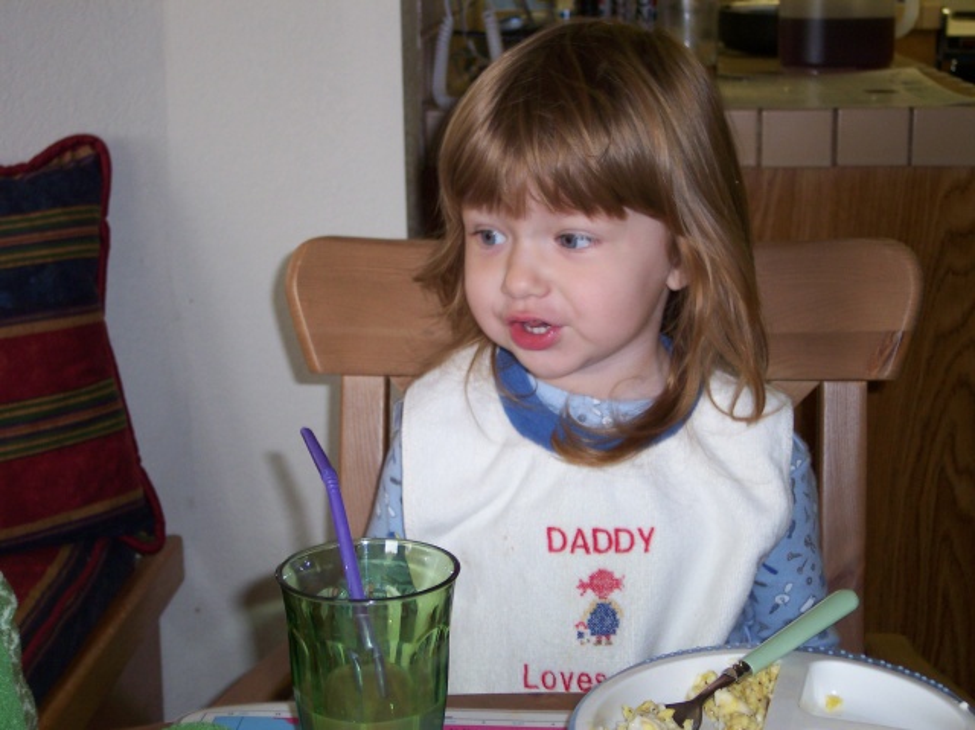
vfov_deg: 23.3
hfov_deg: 30.7
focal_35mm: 63
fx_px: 1773
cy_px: 365
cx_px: 488
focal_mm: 13.3
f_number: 3.4
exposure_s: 1/45
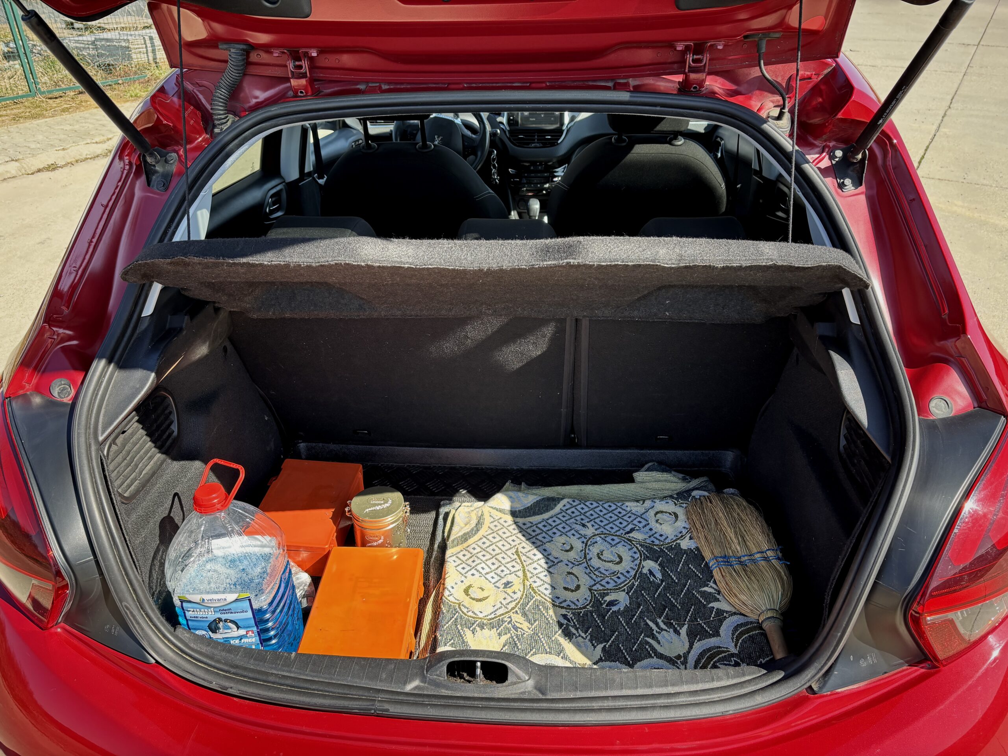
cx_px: 504
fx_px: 757
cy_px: 378
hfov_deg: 67.3
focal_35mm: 26
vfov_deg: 53.1
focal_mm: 5.96
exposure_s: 1/411
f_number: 1.6
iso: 50
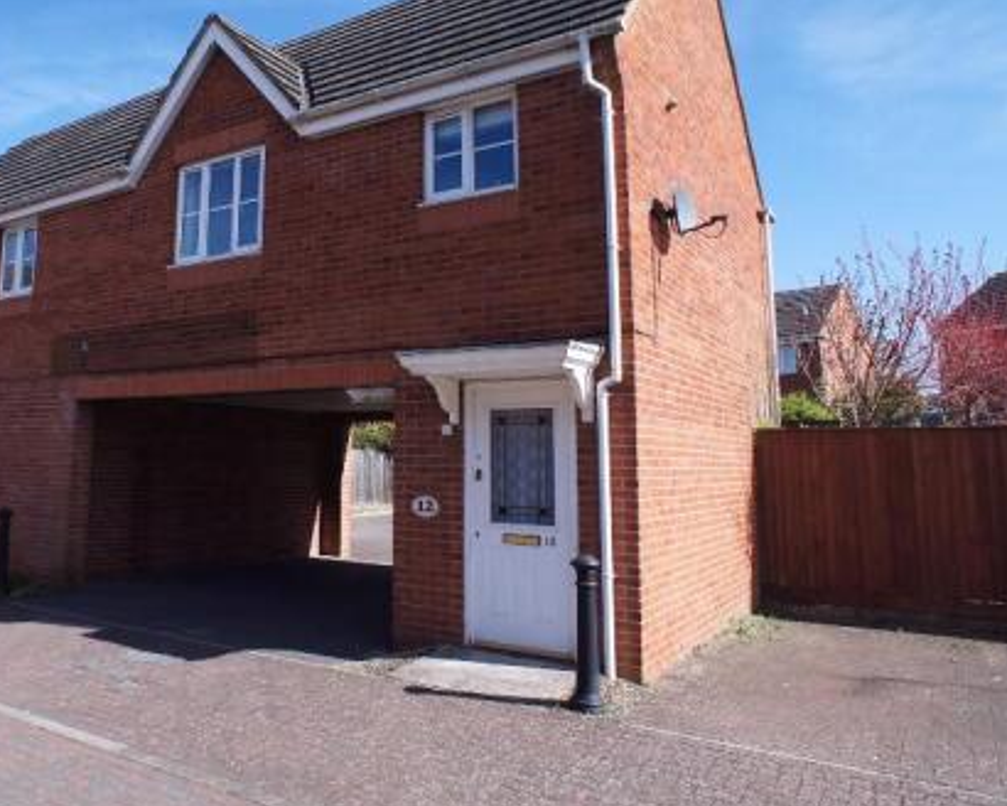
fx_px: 1073
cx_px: 305
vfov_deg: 41.0
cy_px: 333
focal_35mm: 36
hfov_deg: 49.1
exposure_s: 1/400
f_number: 6.3
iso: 200
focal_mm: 16
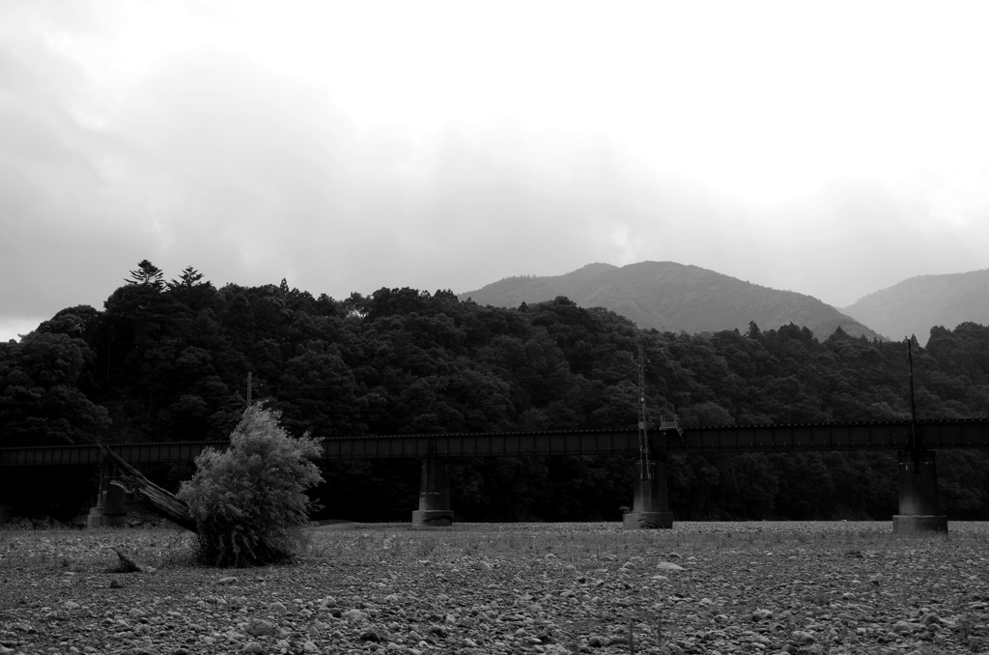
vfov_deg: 36.7
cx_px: 494
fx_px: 987
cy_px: 328
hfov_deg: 53.2
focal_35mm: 36
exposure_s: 1/400
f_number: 8
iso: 200
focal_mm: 24
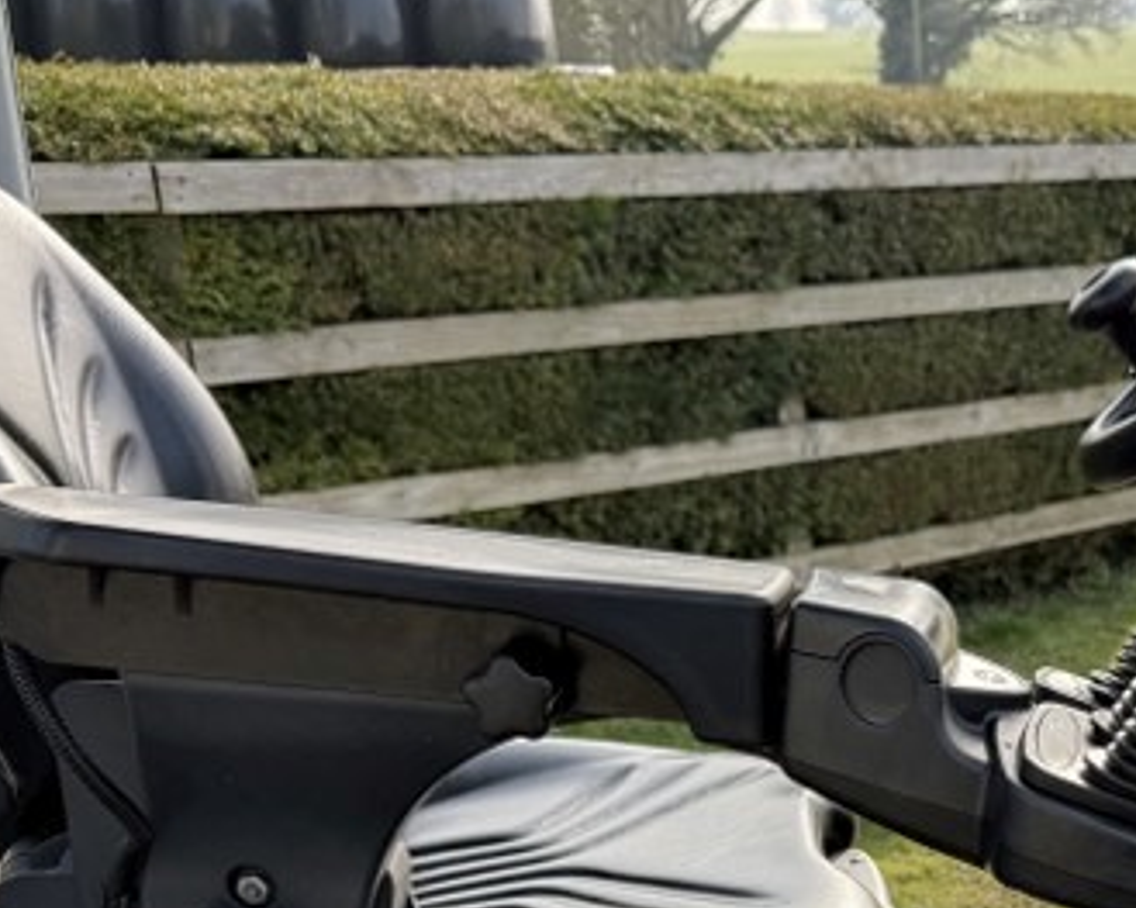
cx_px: 1012
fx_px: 1916
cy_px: 1022
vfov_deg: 24.7
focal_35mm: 57
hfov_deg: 31.5
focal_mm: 6.76
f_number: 1.78
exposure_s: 1/1075
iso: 100
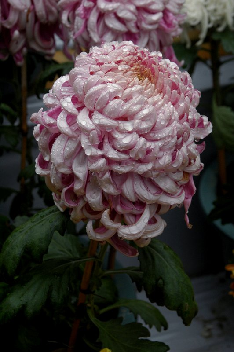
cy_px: 176
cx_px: 117
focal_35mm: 90
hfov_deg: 15.2
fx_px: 879
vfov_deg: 22.6
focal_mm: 60
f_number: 9
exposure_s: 1/60
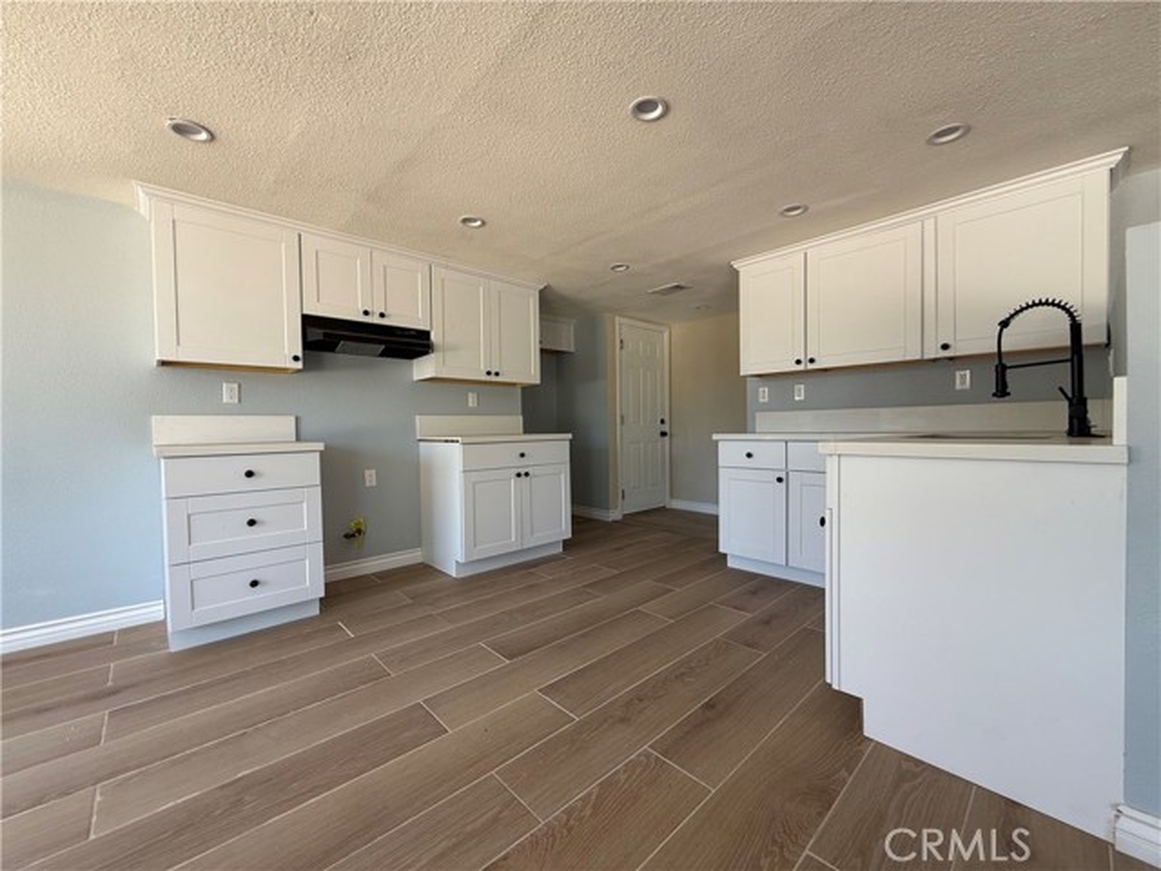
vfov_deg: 85.7
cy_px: 436
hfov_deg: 102.1
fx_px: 470
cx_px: 580
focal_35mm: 14
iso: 64
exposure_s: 1/77
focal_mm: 2.22
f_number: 2.2
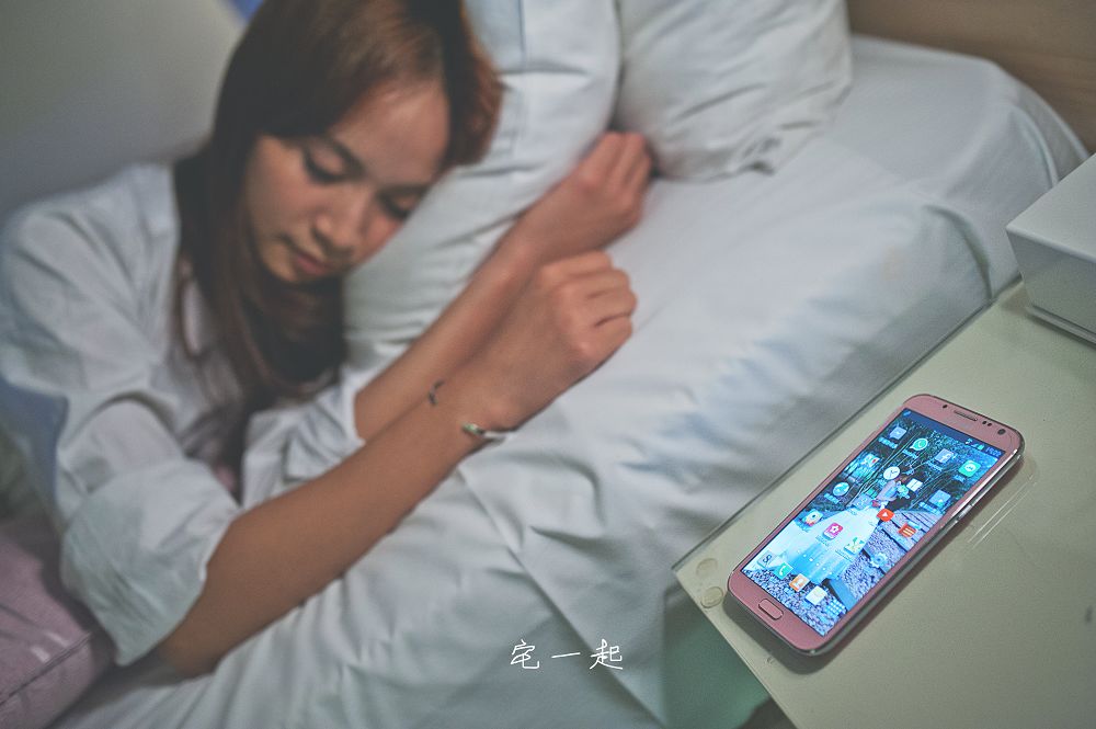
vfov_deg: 37.8
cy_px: 364
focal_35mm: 35
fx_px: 1065
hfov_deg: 54.5
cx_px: 548
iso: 1250
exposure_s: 1/320
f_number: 2
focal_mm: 35
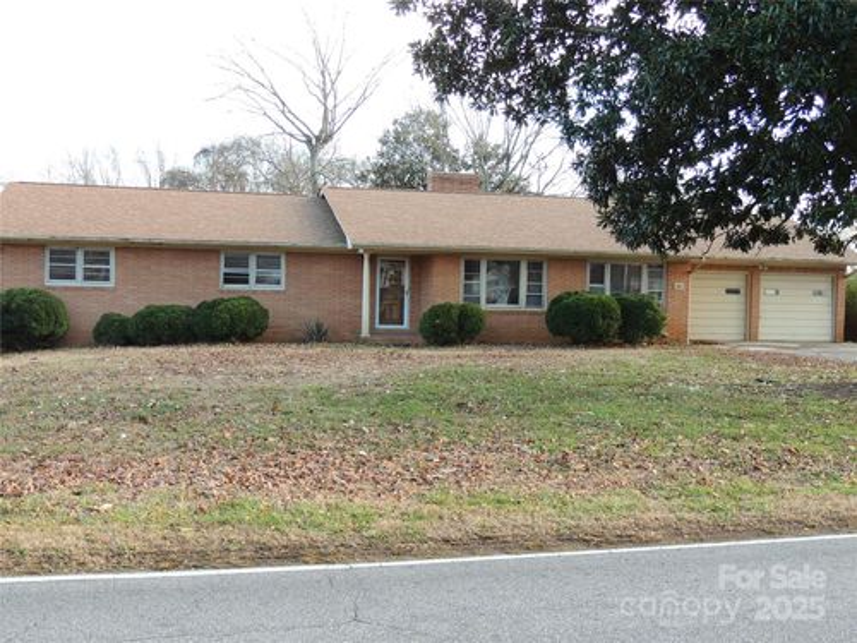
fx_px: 990
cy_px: 322
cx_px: 428
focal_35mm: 40
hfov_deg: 46.8
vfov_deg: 36.0
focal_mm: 7.1
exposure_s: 1/50
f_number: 3.3
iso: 100
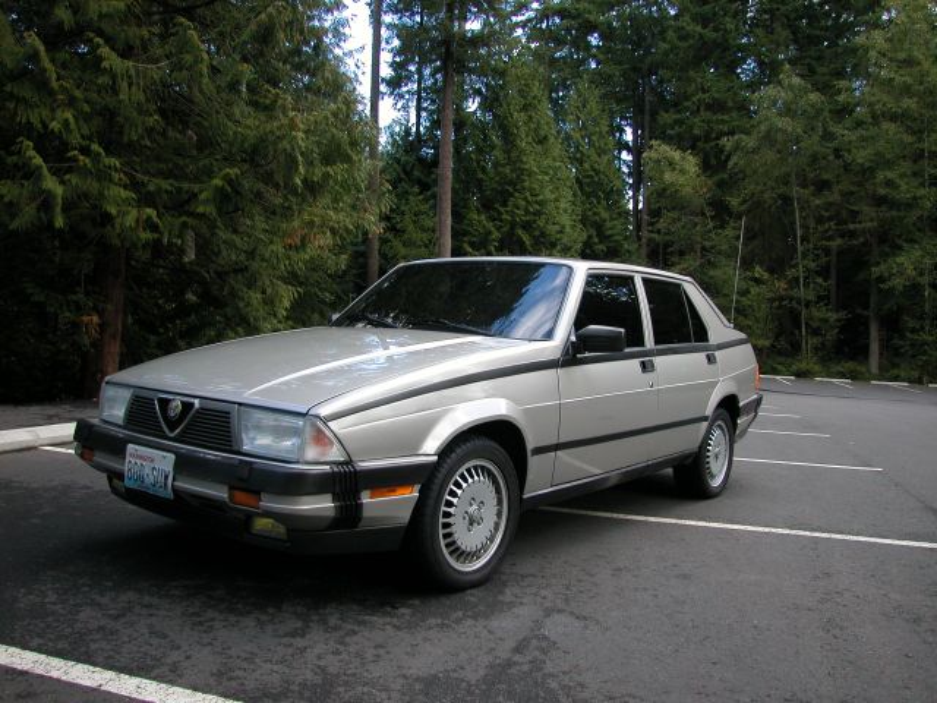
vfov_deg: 49.7
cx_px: 468
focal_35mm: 28
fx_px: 758
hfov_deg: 63.4
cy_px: 352
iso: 100
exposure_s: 1/109
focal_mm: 7.1
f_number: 3.5
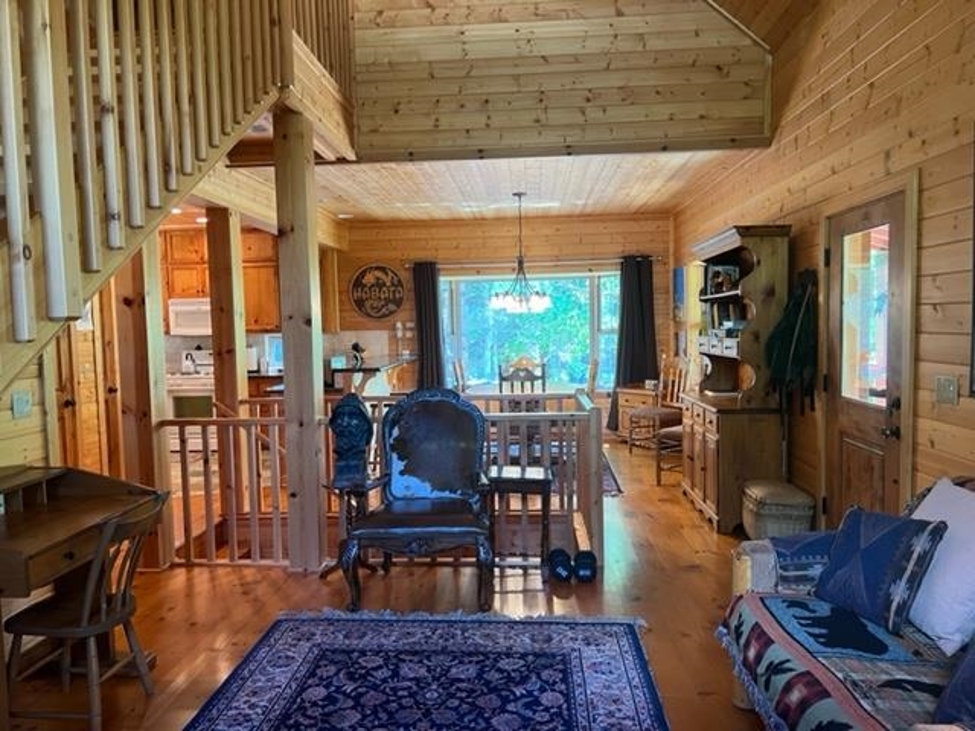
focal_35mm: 26
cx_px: 488
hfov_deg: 67.3
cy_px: 366
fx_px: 732
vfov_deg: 53.1
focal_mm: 5.7
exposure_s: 1/60
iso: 250
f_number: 1.5
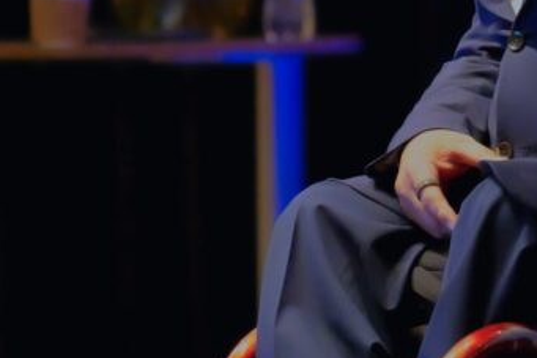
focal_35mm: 881
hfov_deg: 2.3
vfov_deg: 1.6
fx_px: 13135
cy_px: -17
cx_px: 406
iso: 12800
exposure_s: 1/320
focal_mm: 300
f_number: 5.6
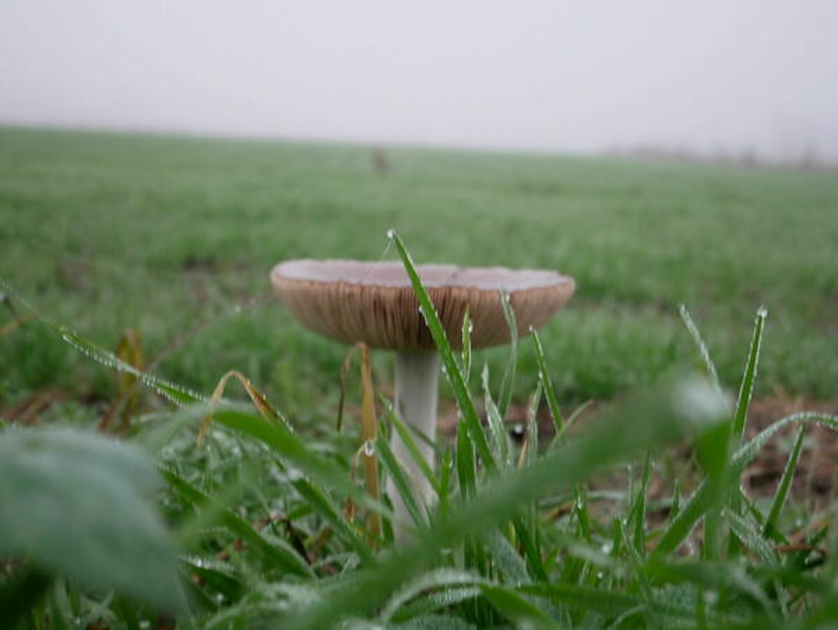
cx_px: 419
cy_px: 315
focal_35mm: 46
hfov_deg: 41.2
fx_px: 1114
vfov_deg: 31.6
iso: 400
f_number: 4.9
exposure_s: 1/6
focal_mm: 23
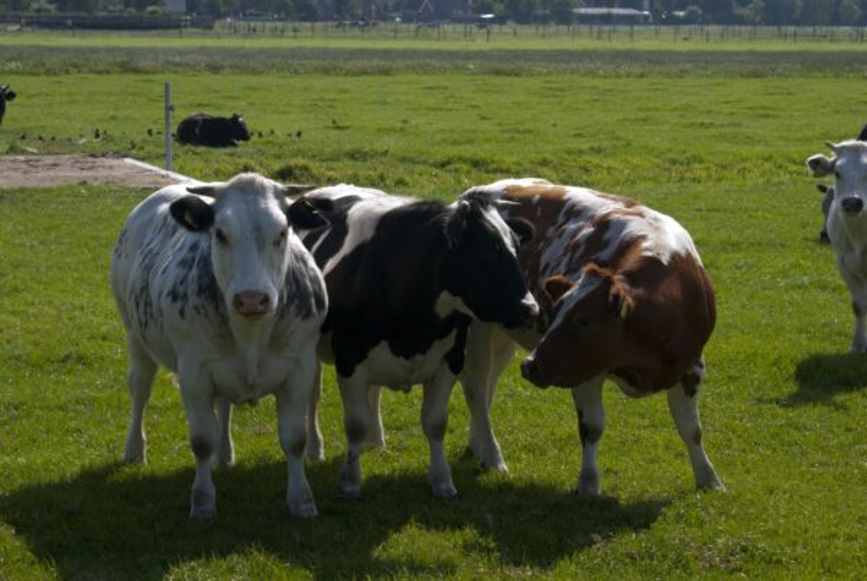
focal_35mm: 90
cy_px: 290
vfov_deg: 15.2
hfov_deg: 22.6
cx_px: 434
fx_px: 2171
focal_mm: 60
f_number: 8
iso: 100
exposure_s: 1/125
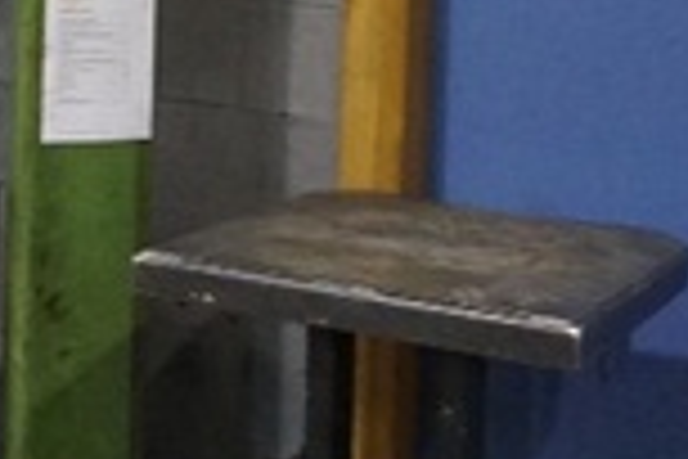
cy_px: -220
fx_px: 2159
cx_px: -535
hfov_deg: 15.6
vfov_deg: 11.6
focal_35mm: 113
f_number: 3.5
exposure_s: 1/60
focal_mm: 16
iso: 3200
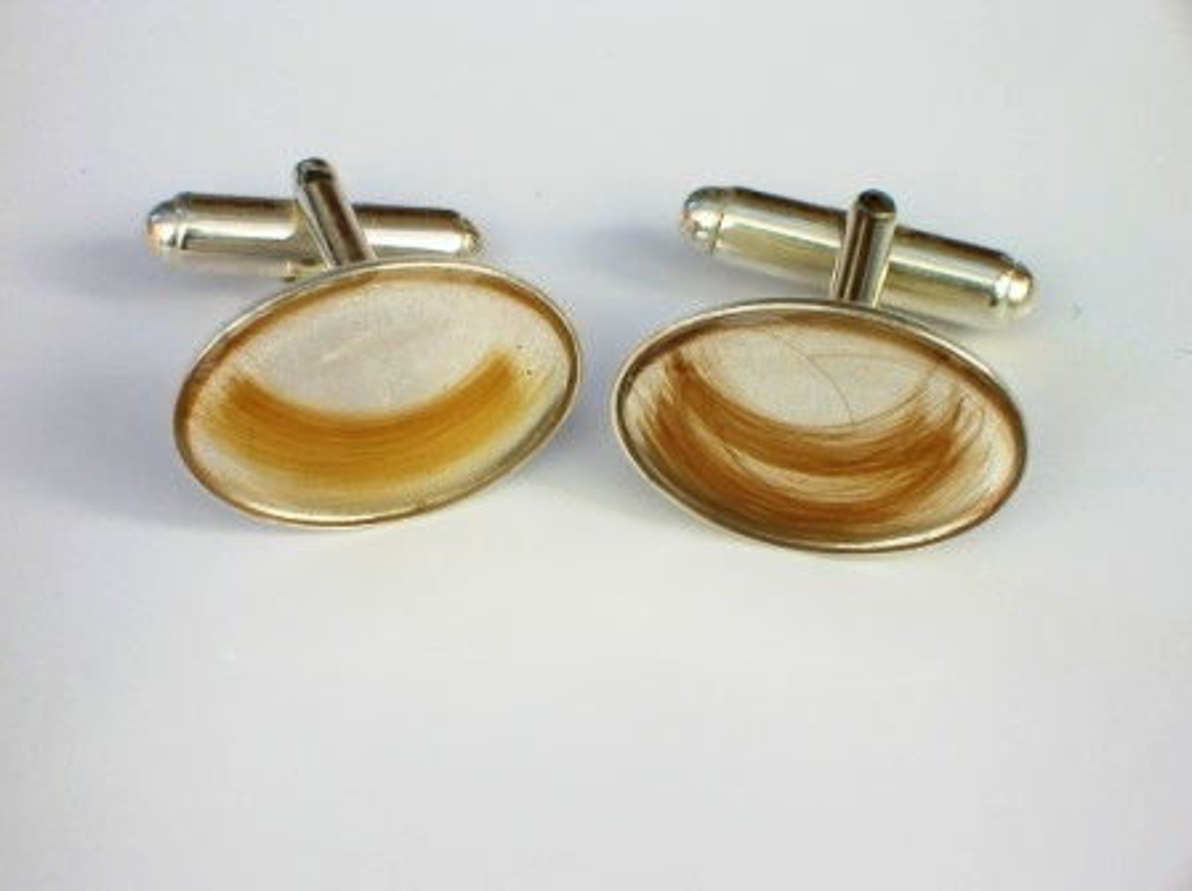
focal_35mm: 90
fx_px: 3096
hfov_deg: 21.8
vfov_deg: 16.4
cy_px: 446
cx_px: 596
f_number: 7.6
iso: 50
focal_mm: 15
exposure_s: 1/23.2
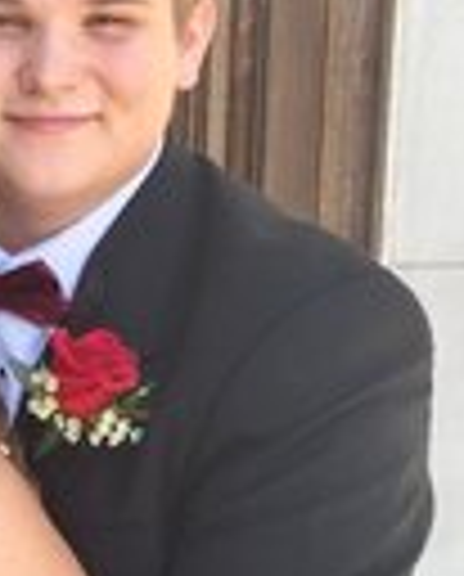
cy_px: 598
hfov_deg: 14.0
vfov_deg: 17.6
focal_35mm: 106
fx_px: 1813
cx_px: -158
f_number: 2.2
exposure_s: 1/227
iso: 32
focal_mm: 4.15
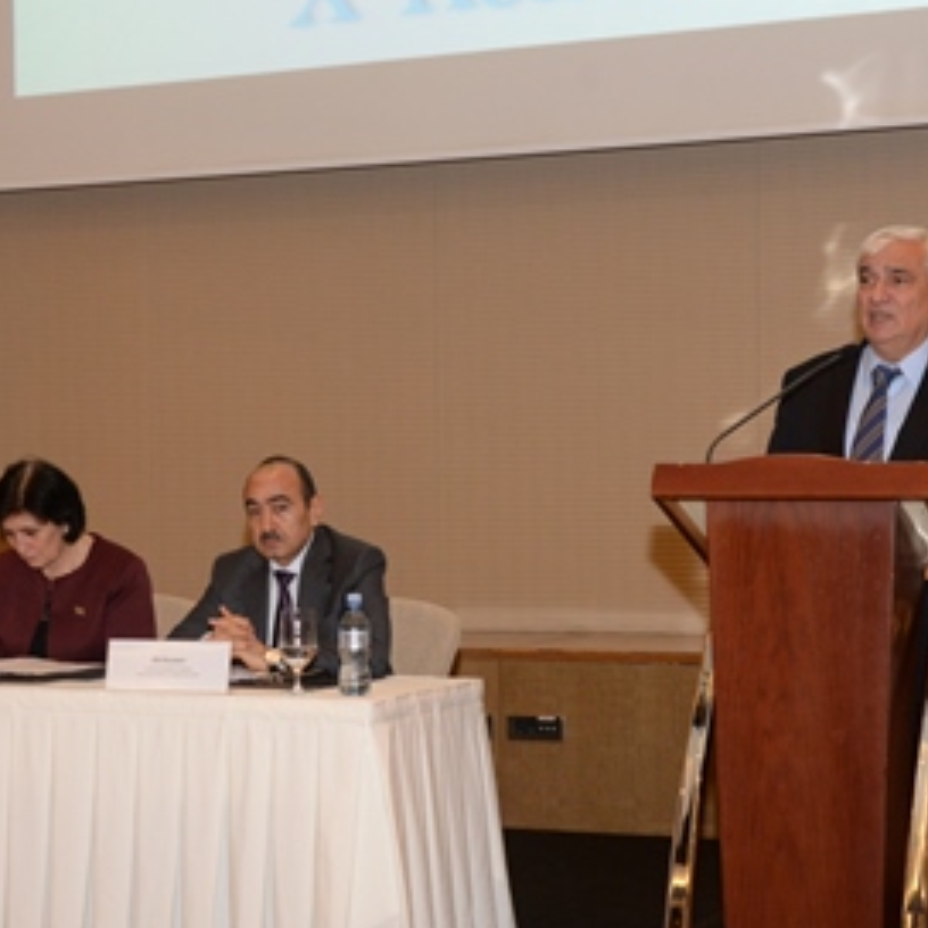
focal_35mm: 88
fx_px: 2669
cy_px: 531
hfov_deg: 19.6
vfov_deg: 19.7
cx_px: 270
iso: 2200
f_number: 5.6
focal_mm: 44
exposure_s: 1/100
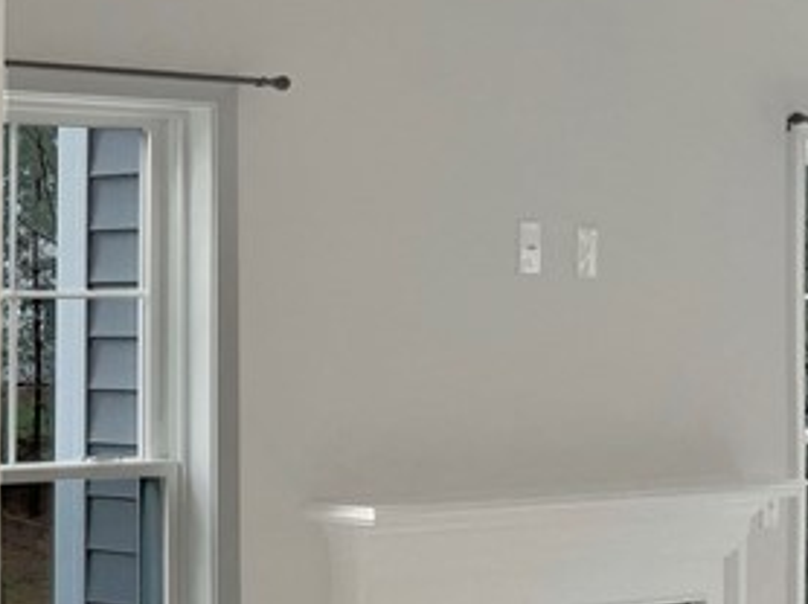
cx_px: -462
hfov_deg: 16.5
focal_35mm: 107
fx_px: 2495
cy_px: 514
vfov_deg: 13.7
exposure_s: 1/22
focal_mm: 3
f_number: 1.8
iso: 16
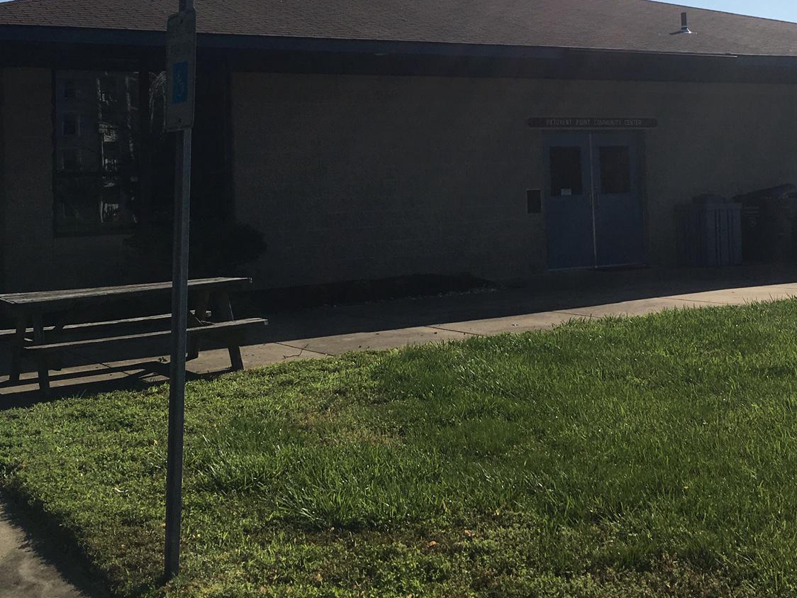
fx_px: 1197
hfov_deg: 36.7
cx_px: 465
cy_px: 132
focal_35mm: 52
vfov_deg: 27.5
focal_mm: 4.15
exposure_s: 1/3663
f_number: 2.2
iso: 25
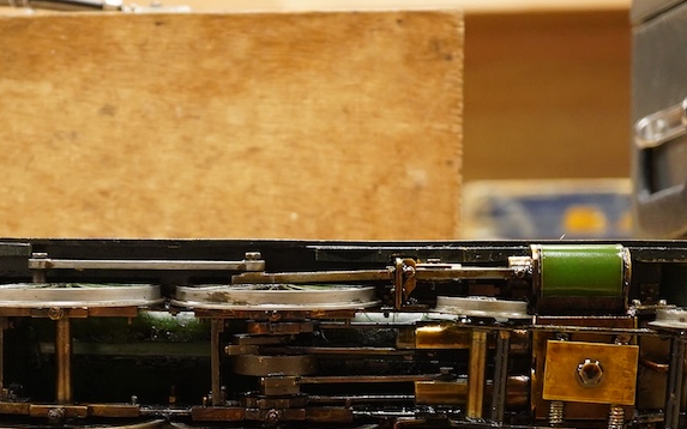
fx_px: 1685
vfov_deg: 14.4
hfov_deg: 22.9
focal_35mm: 90
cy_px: 375
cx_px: 203
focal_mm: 30
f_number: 3.5
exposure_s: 1/125
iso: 2000
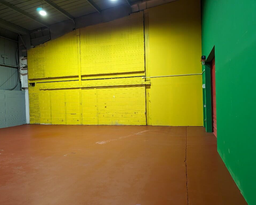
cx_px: 124
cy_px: 102
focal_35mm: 25
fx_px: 189
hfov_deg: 68.1
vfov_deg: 56.8
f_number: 1.68
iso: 239
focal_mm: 6.9
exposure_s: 1/100
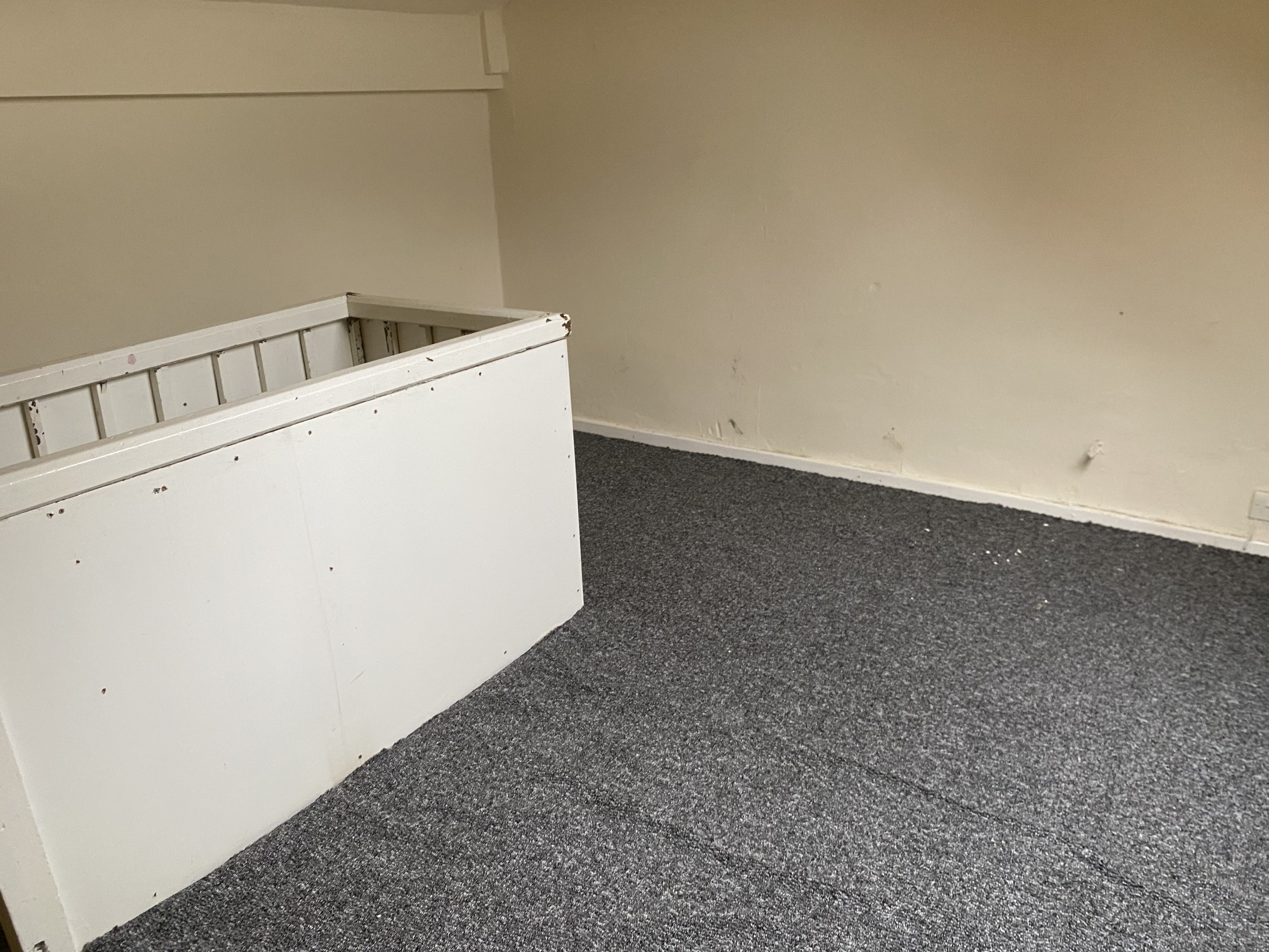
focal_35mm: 26
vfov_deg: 53.1
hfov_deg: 67.3
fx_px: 953
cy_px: 476
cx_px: 634
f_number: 1.8
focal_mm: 4.25
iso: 125
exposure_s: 1/60
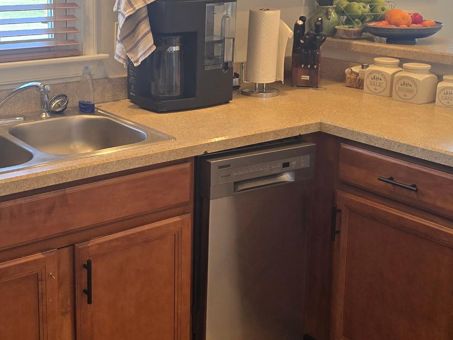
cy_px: 91
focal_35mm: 51
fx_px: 667
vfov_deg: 28.2
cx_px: 123
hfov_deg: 36.7
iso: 80
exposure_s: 1/120
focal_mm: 6.3
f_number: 1.7
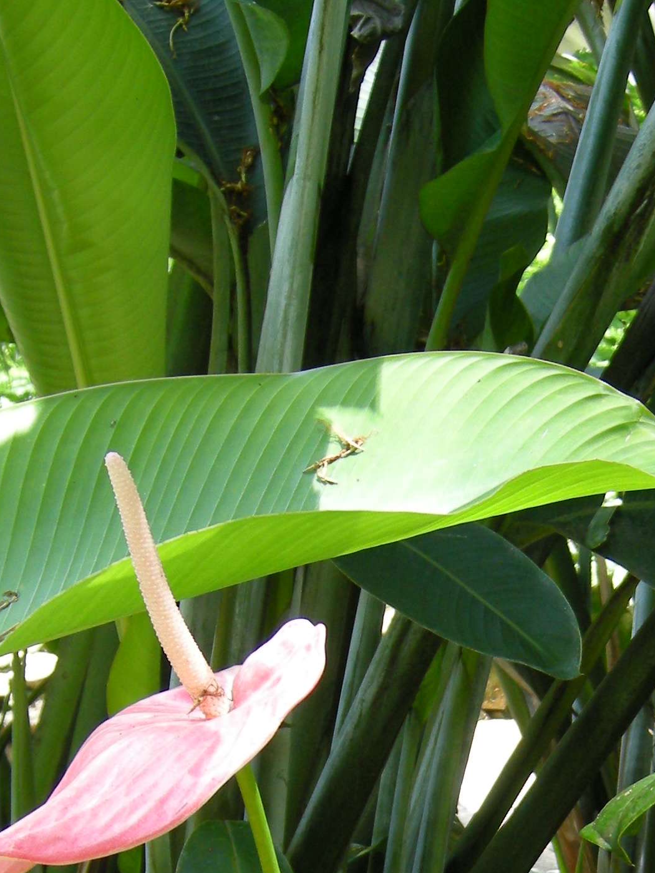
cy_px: 1017
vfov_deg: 18.7
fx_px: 2523
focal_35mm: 100
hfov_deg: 14.7
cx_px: 560
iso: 96
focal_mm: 7.5
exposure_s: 1/47
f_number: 2.7
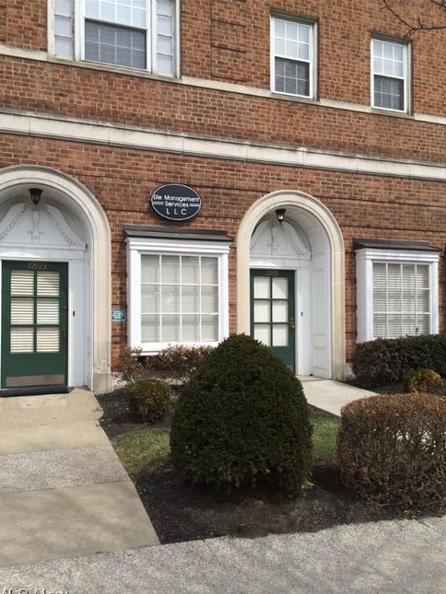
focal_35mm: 31
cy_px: 306
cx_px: 219
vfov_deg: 58.3
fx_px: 532
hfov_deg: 45.5
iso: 32
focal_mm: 4.12
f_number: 2.2
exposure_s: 1/1953
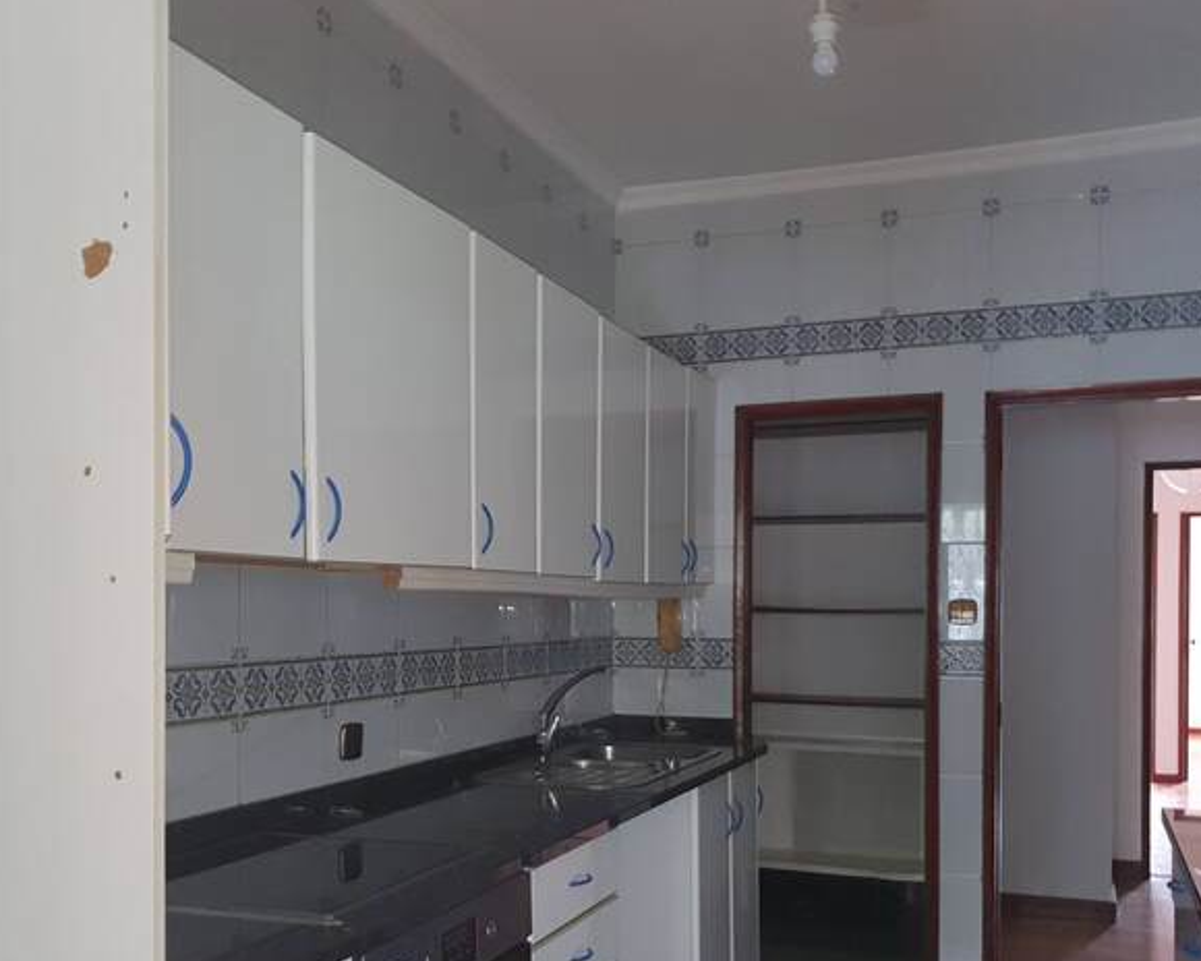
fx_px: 1244
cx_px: 615
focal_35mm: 35
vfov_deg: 41.9
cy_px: 611
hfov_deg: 51.5
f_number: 1.5
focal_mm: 4.32
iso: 250
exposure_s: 1/10
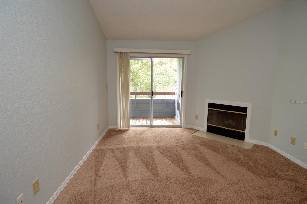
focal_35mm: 18
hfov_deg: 90.1
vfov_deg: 67.3
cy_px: 102
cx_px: 154
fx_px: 153
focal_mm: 12
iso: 400
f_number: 4
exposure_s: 1/60
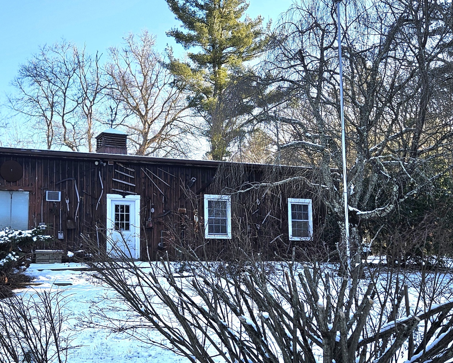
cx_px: 162
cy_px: 204
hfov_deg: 40.8
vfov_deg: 33.4
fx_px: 603
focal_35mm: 45
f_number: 1.8
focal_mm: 5.4
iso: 25
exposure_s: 1/556
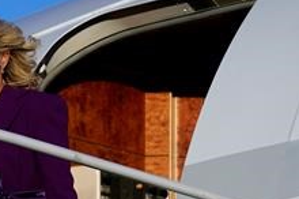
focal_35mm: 592
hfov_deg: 3.5
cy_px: 153
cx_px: -121
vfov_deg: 2.3
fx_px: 4910
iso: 400
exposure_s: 1/5000
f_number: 5.6
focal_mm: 200
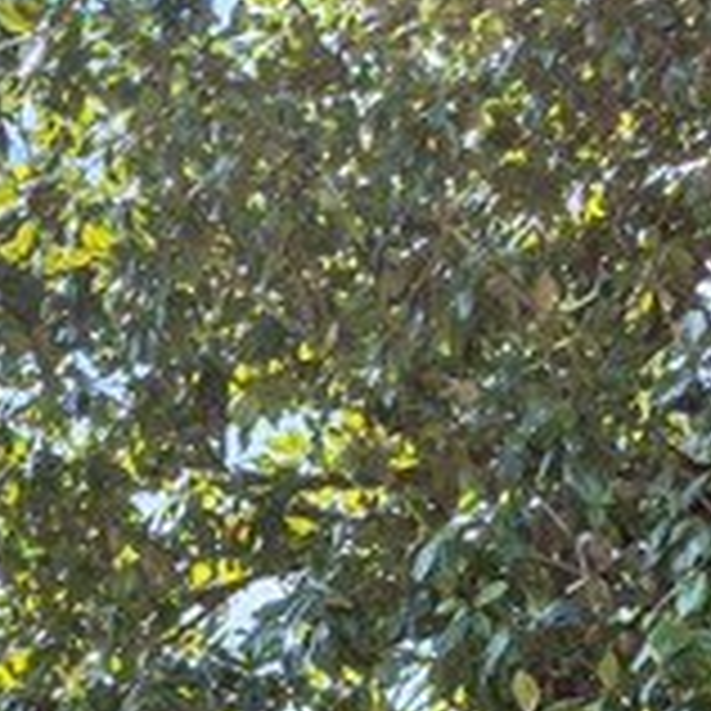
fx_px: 3184
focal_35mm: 137
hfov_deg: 11.1
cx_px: -900
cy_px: 1602
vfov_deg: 11.1
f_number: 4.5
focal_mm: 12.29
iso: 100
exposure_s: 1/500
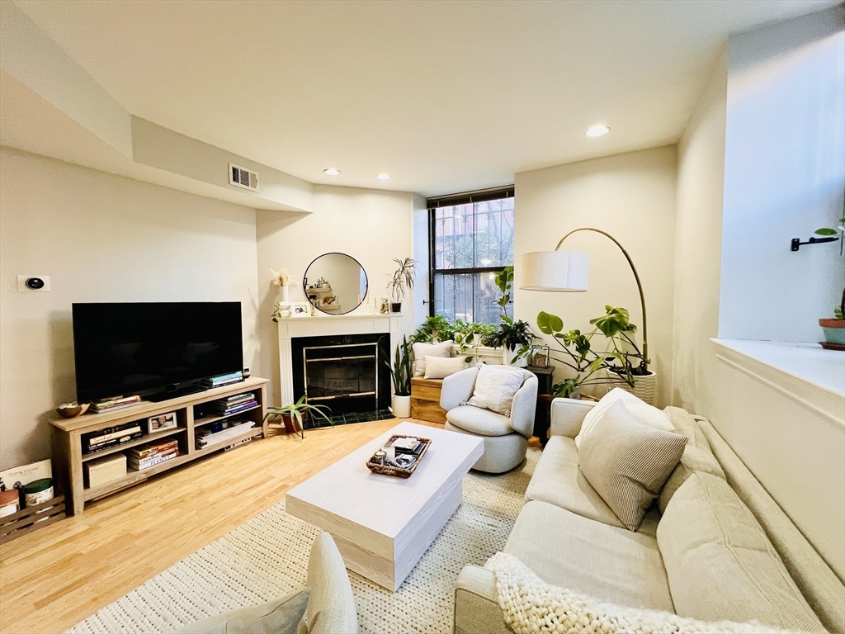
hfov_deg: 106.2
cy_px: 317
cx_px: 422
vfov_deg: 89.9
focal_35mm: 13
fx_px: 317
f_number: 1.8
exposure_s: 1/60
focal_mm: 1.57
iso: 250
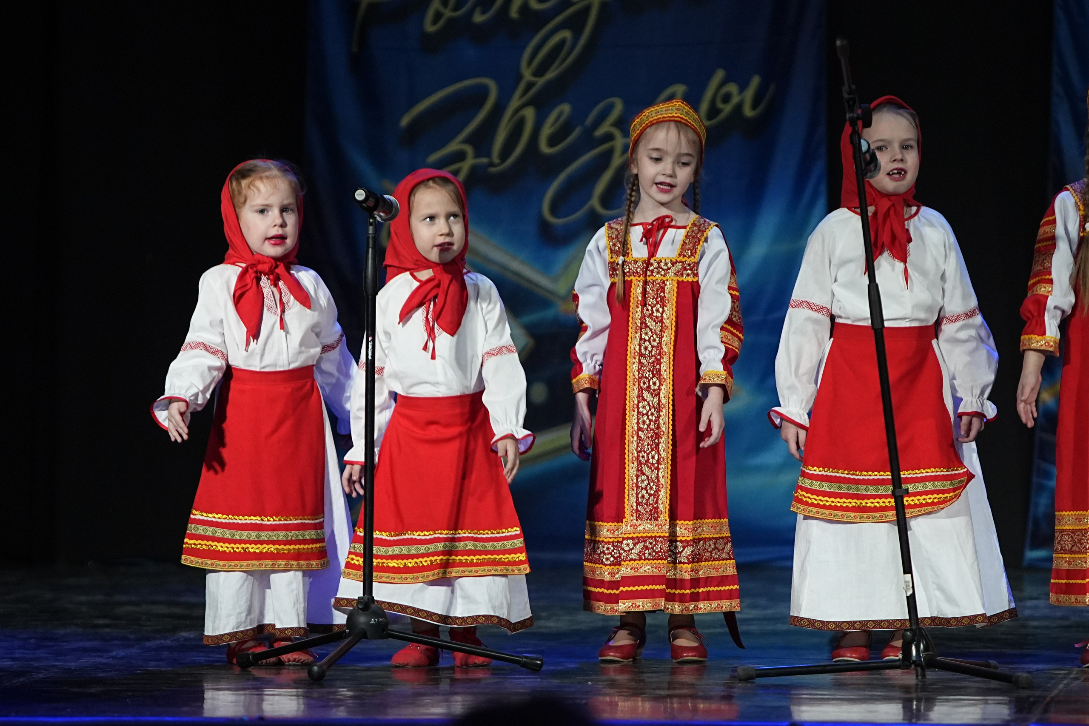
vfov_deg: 4.8
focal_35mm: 285
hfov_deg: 7.2
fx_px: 8621
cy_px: 363
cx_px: 544
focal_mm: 190
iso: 2500
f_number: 2.8
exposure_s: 1/500
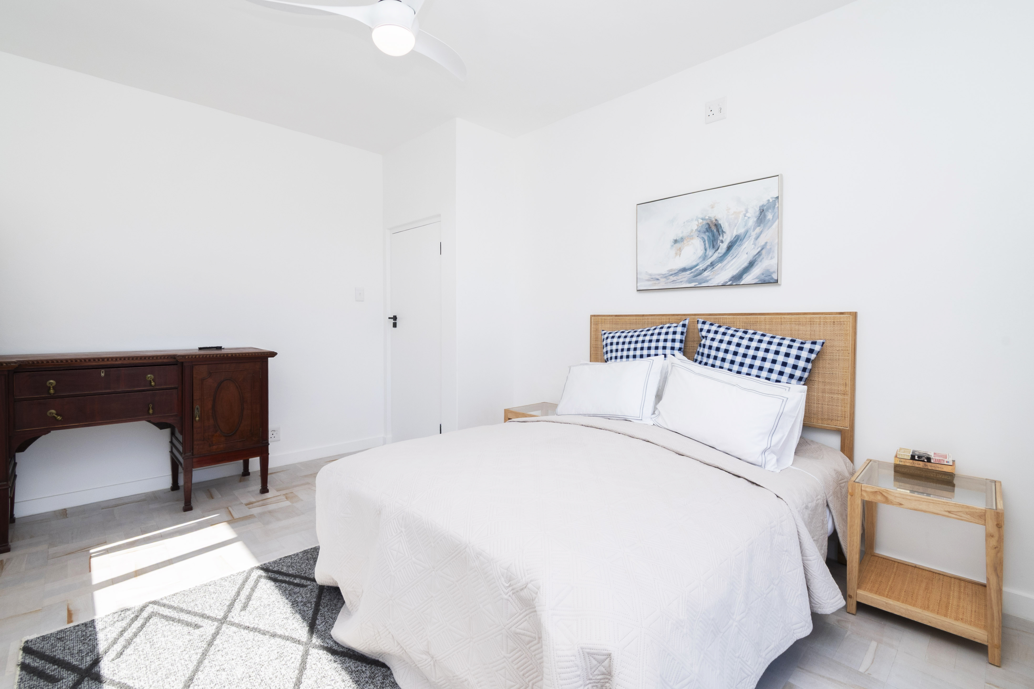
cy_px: 344
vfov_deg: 77.3
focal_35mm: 15
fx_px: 431
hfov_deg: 100.4
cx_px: 517
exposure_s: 1/100
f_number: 13
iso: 250
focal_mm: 10
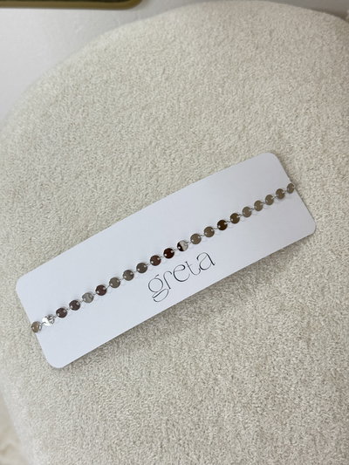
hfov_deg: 30.3
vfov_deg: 39.6
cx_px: 174
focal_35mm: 48
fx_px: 645
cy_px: 232
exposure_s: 1/50
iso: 160
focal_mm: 6.76
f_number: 1.78
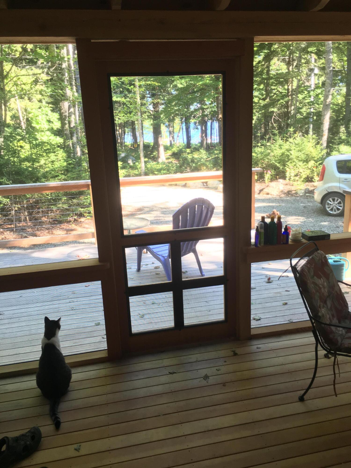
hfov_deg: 48.2
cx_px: 176
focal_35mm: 29
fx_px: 392
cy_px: 234
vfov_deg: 61.7
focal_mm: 4.15
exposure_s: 1/30
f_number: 2.2
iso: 50
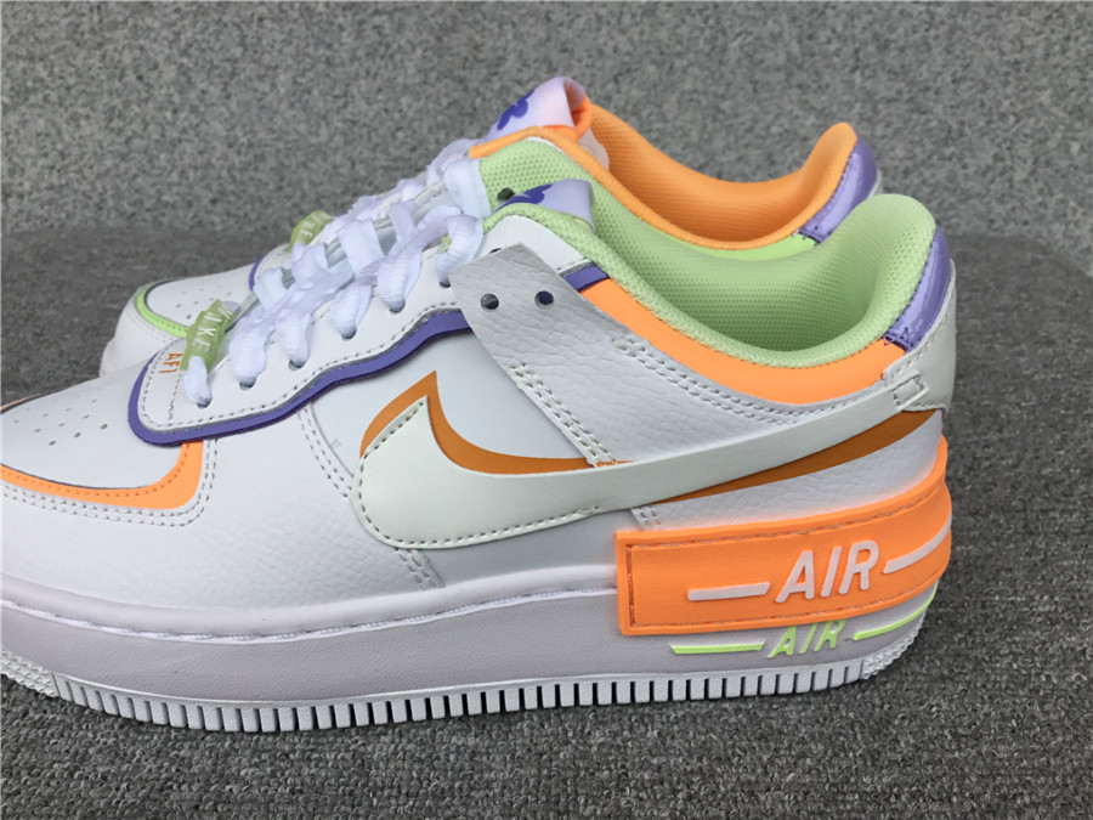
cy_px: 410
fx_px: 979
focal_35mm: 31
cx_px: 546
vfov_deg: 45.4
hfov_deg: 58.4
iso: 25
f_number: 2.4
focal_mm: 3.3
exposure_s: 1/181
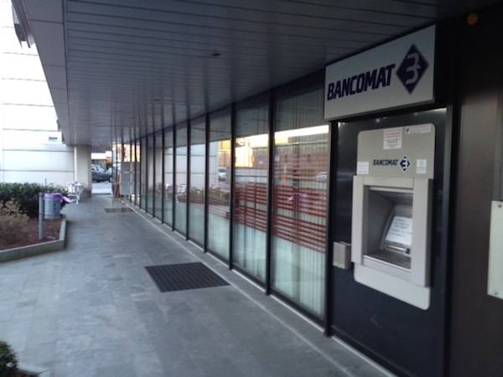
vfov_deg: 40.7
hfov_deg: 52.6
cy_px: 188
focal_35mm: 35
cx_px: 252
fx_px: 509
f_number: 2.4
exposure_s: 1/24
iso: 50
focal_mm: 4.28
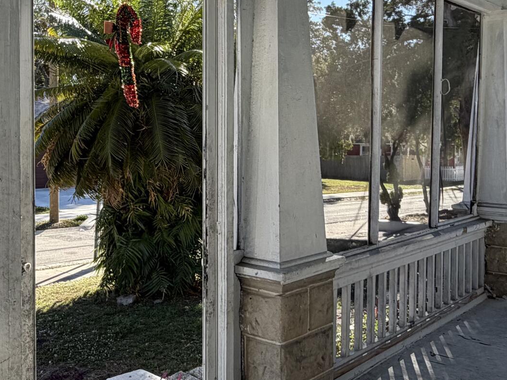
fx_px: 586
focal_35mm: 40
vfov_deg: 35.8
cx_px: 235
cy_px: 149
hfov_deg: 46.8
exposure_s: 1/502
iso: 64
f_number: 2.2
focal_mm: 2.22
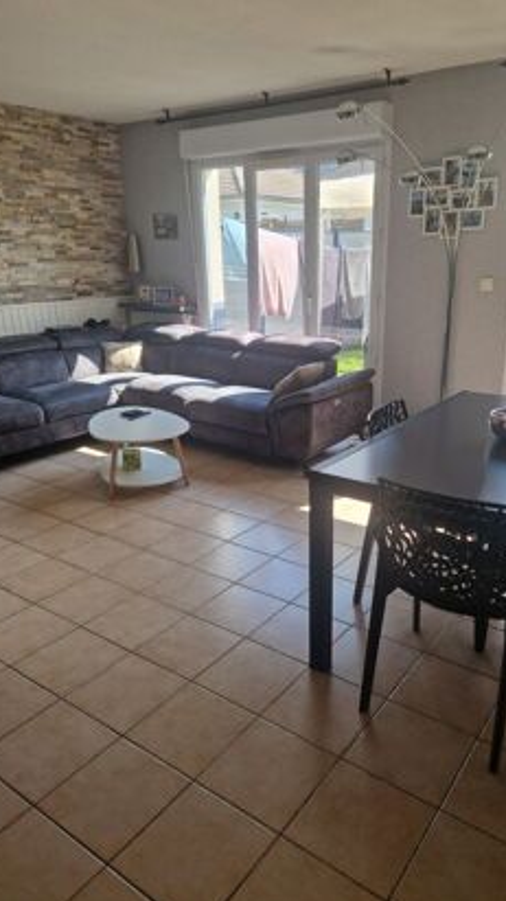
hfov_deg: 44.2
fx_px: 621
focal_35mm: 26
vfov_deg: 71.9
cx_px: 300
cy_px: 450
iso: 50
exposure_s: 1/286
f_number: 1.8
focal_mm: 5.4
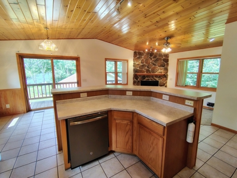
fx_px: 110
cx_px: 118
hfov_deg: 94.5
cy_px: 89
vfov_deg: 78.1
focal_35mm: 16
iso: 424
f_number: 2.2
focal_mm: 2.13
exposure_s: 1/60
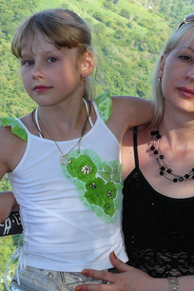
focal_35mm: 170
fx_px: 1374
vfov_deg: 12.1
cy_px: 117
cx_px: 126
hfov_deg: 8.1
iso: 100
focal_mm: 15.2
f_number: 4
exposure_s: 1/200
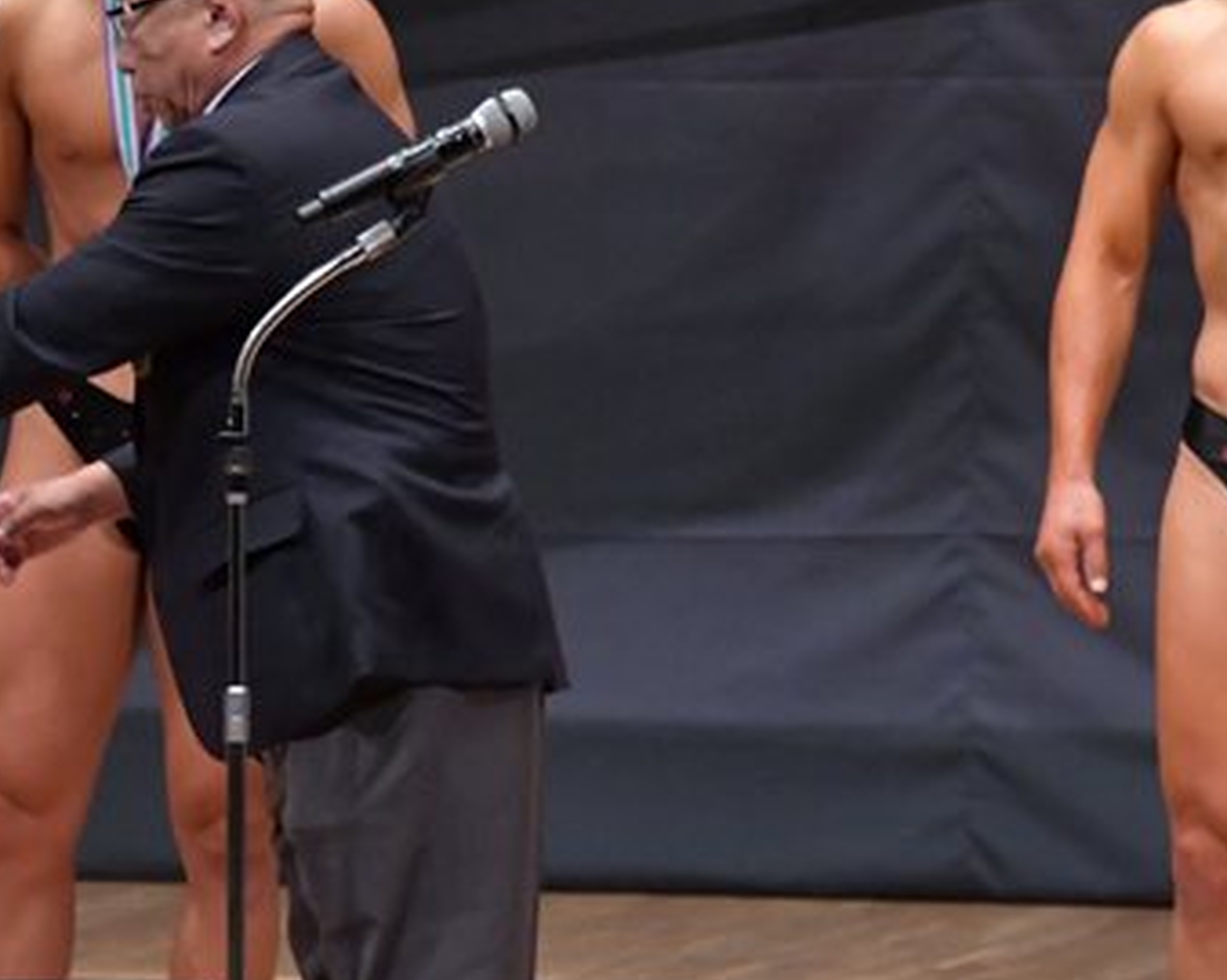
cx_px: -16
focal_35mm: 613
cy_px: 541
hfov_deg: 3.2
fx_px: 22248
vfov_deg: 2.5
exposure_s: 1/400
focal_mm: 190
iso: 6400
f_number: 5.6
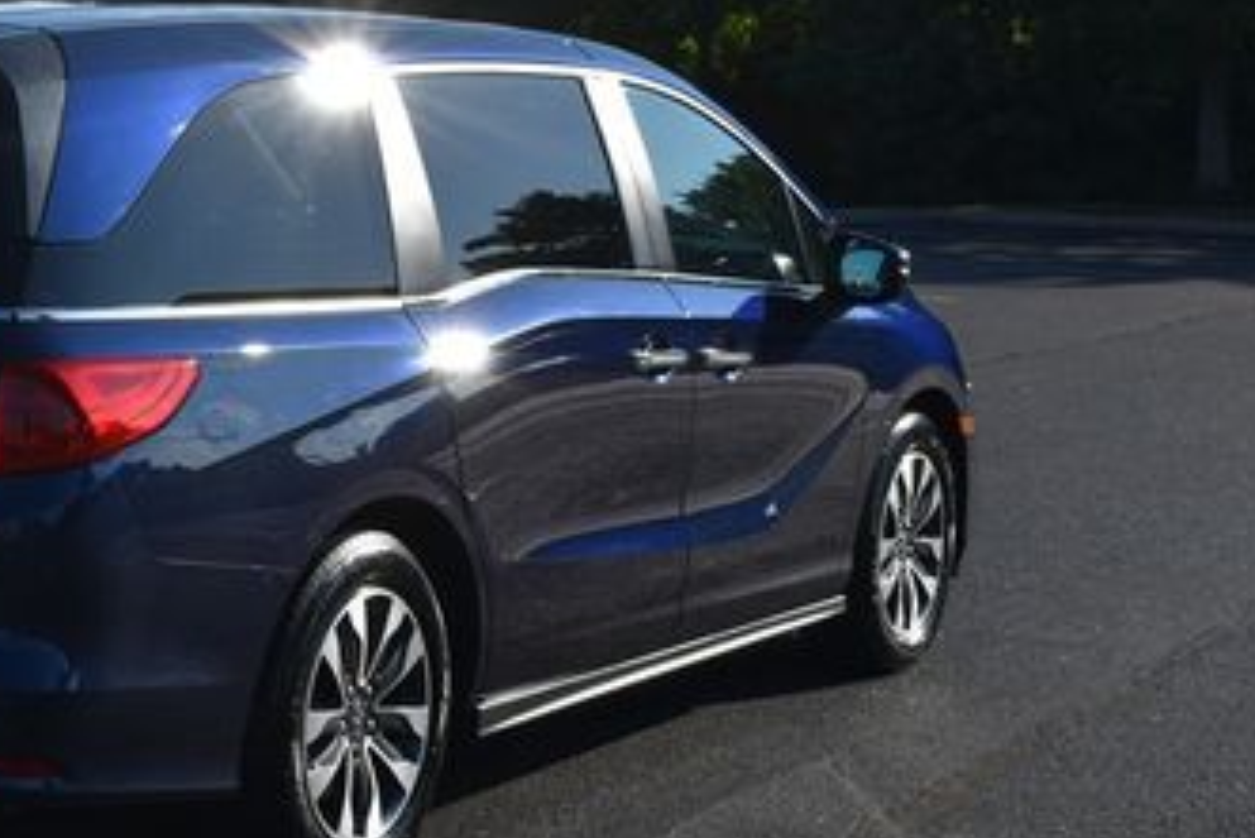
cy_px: 343
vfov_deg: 15.2
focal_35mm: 90
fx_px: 3138
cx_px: 64
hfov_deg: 22.0
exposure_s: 1/400
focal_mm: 31
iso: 100
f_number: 10
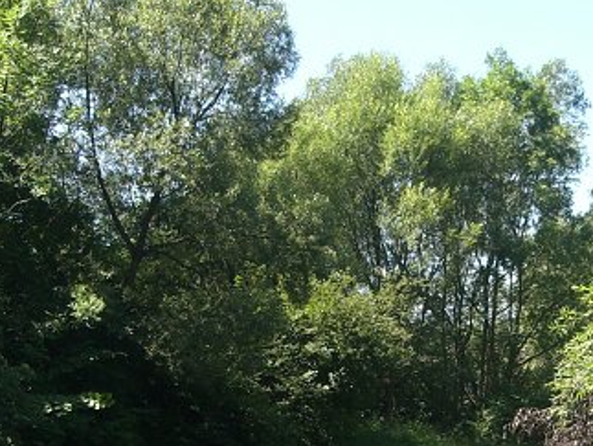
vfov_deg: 15.3
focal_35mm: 94
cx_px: 459
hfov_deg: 20.6
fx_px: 1612
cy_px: 503
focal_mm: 6.3
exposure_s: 1/320
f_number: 3.1
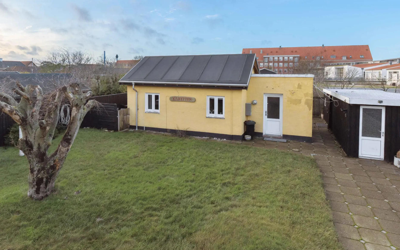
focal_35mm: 22
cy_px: 117
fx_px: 240
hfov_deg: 79.7
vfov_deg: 55.0
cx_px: 200
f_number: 8
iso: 200
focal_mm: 14
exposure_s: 1/200
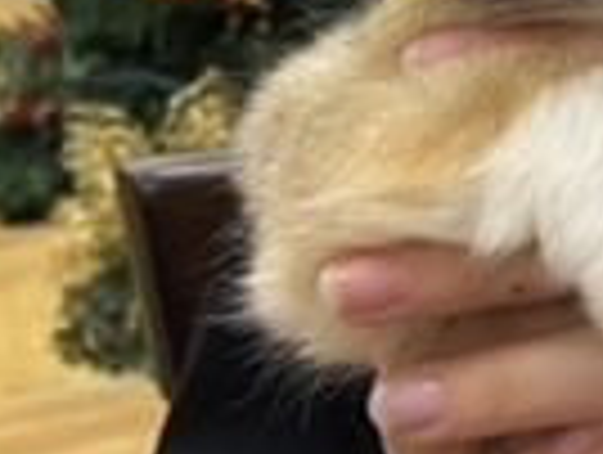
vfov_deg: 12.1
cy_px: -279
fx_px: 2024
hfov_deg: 14.8
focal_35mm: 116
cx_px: 1089
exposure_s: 1/60
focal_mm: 4.25
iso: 100
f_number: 1.8
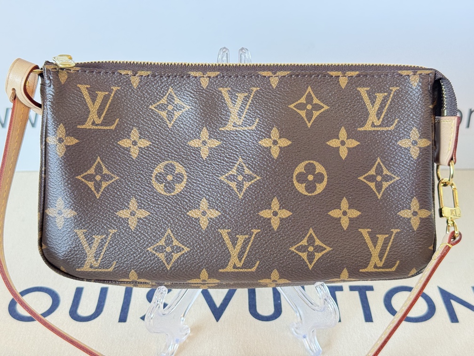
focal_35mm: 48
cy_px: 178
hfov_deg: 39.7
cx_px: 237
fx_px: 657
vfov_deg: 30.3
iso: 100
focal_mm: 6.76
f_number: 1.78
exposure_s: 1/50
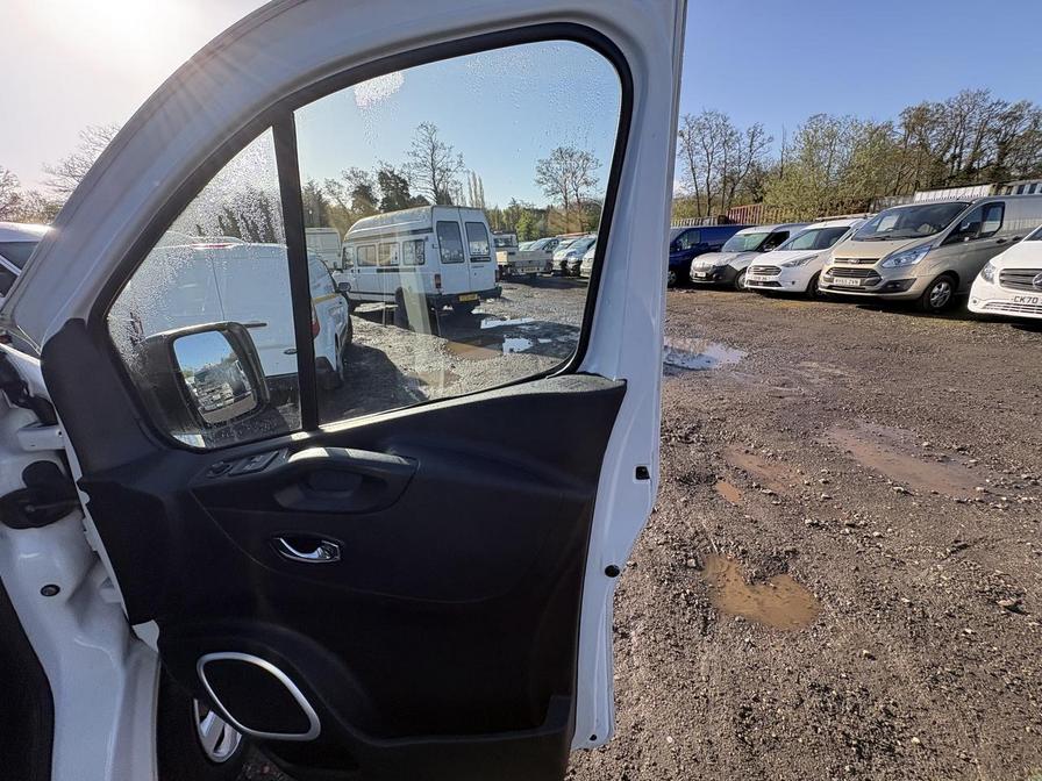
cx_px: 521
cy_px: 390
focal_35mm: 14
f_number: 2.2
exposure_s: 1/508
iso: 40
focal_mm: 2.22
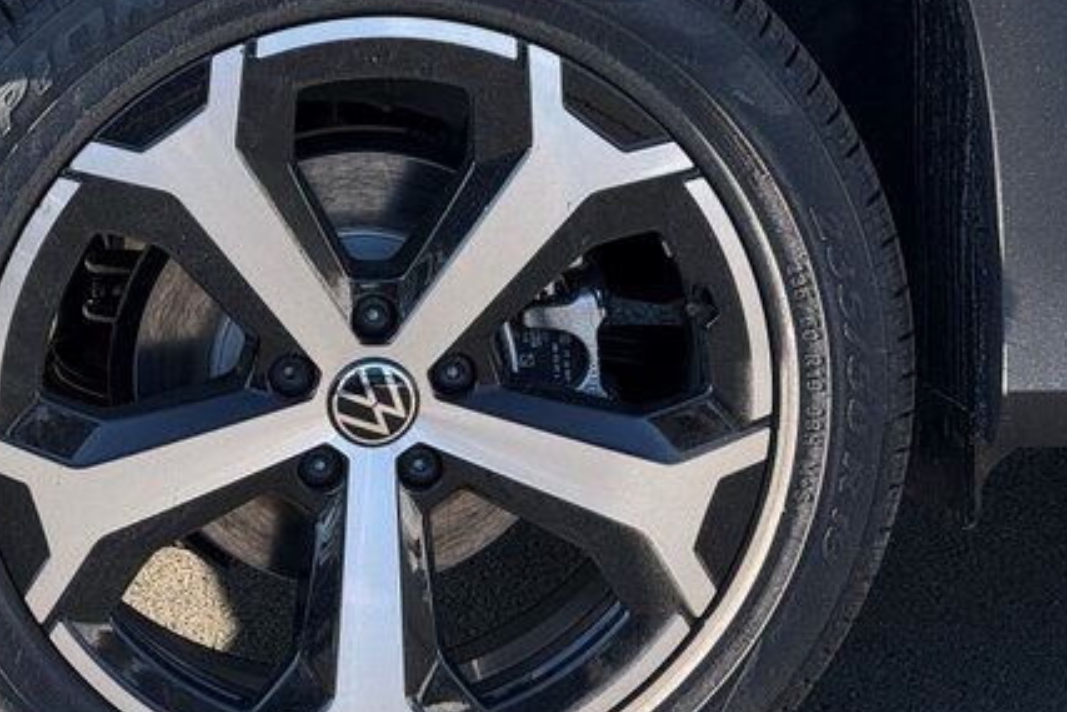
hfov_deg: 11.0
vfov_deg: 7.3
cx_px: 322
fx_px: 5544
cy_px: 405
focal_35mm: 187
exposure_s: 1/397
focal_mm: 15.66
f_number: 2.8
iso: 50
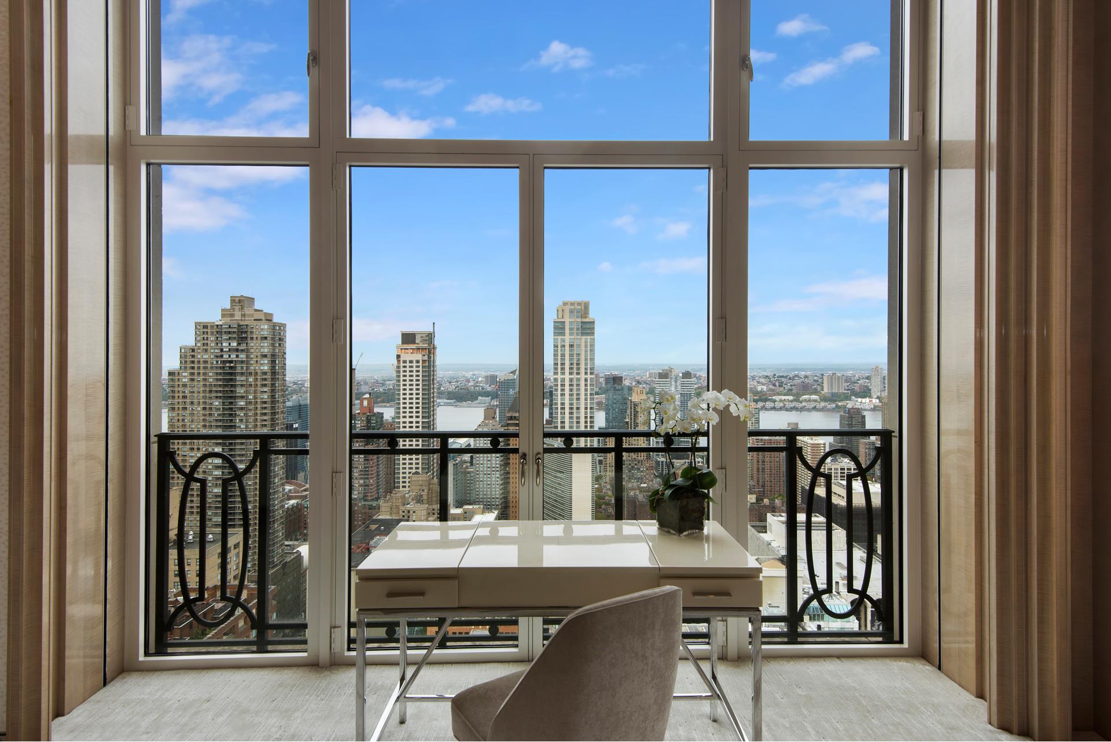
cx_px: 556
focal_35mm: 20
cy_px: 371
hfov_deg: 84.0
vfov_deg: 62.0
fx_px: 617
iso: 100
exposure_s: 1/30
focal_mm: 20
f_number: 11
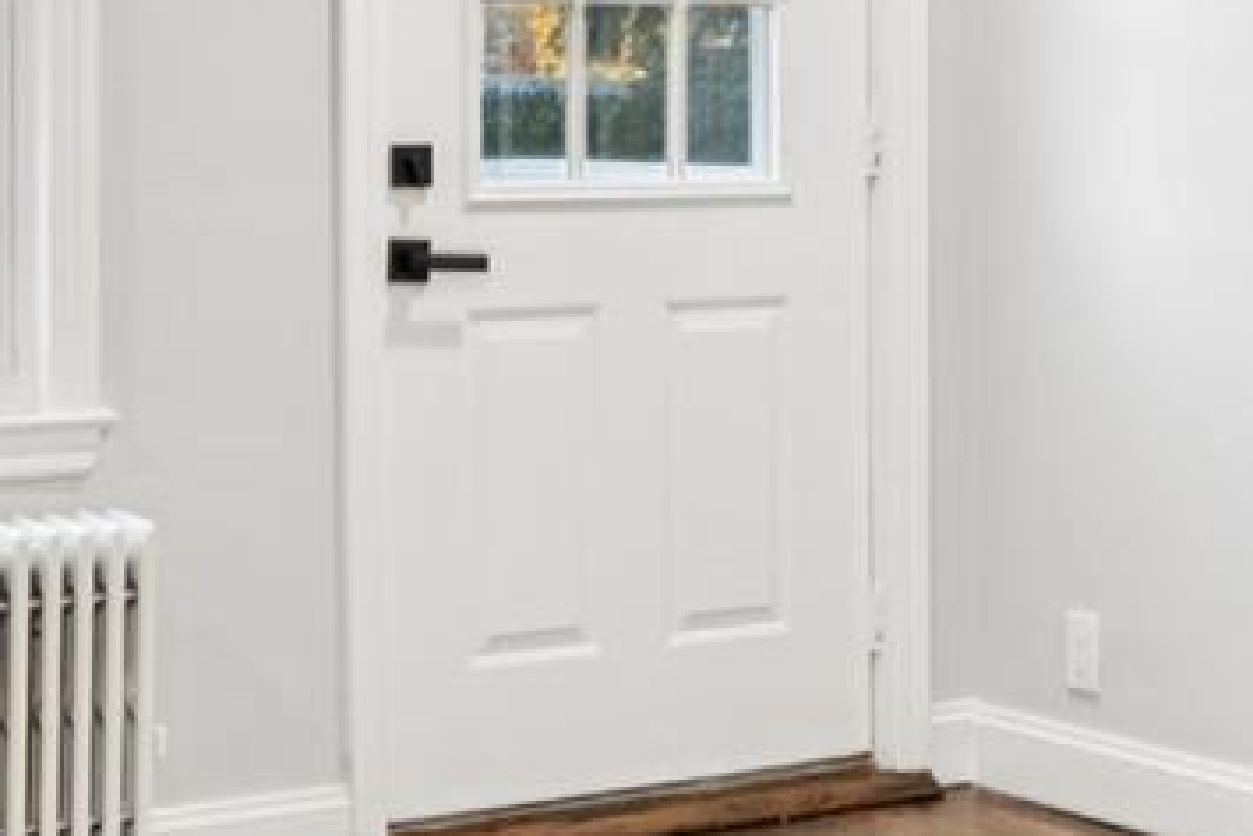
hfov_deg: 20.6
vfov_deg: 13.8
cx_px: 988
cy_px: 76
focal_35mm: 98
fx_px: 3412
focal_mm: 17
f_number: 8
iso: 250
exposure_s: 1/8
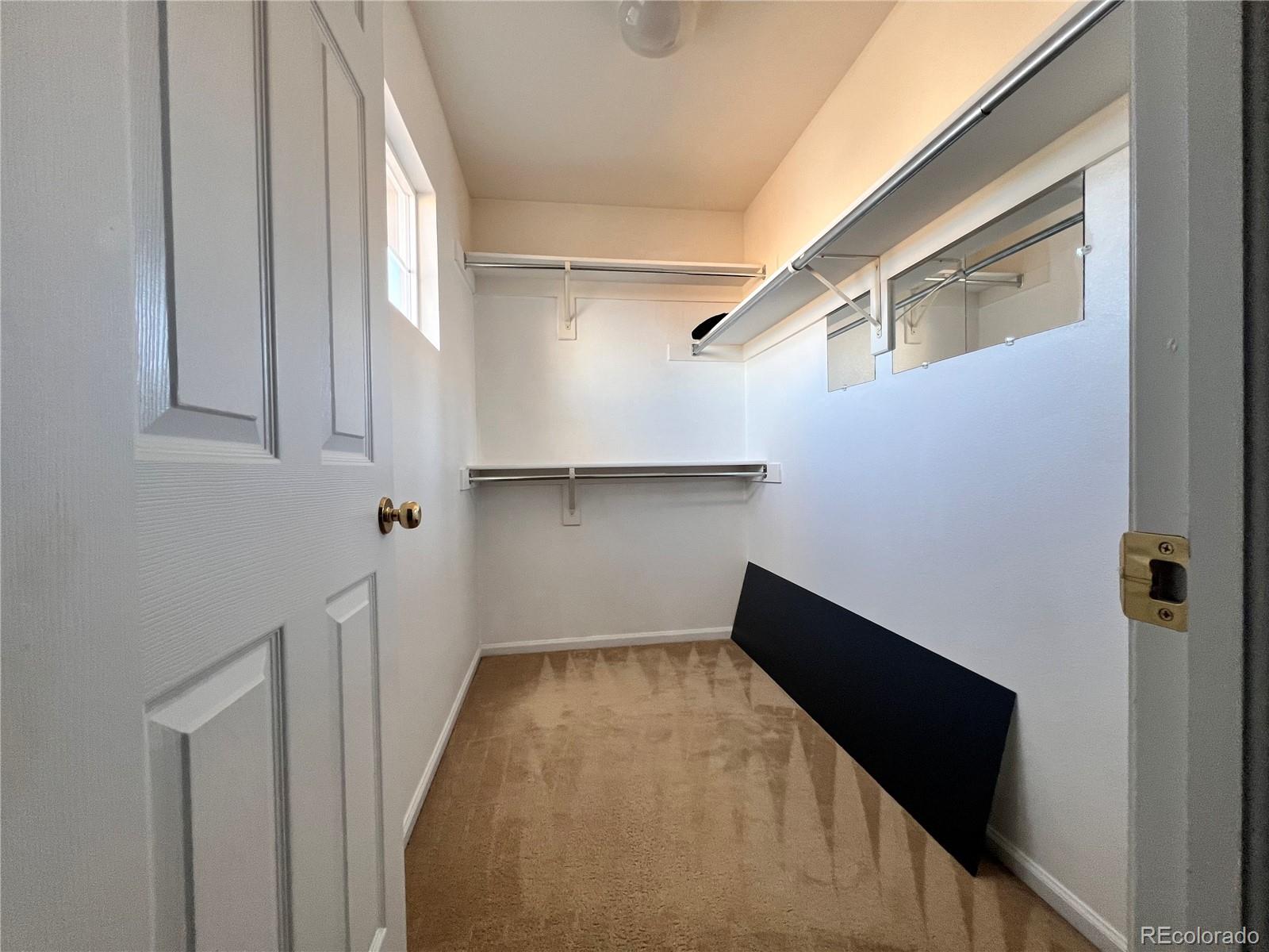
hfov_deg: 106.2
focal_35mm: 13
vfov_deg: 89.9
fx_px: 477
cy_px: 476
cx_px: 634
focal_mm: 1.57
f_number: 1.8
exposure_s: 1/120
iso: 160
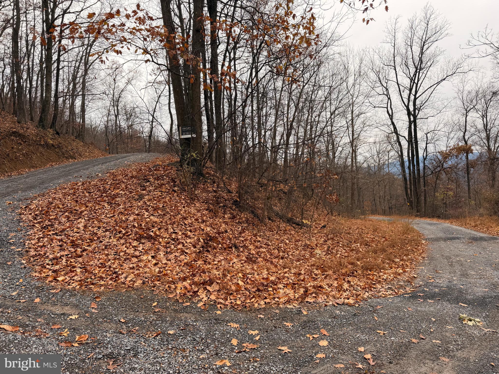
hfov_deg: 71.6
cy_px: 187
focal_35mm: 24
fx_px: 346
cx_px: 250
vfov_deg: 56.8
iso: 80
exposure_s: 1/858
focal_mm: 6.76
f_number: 1.78
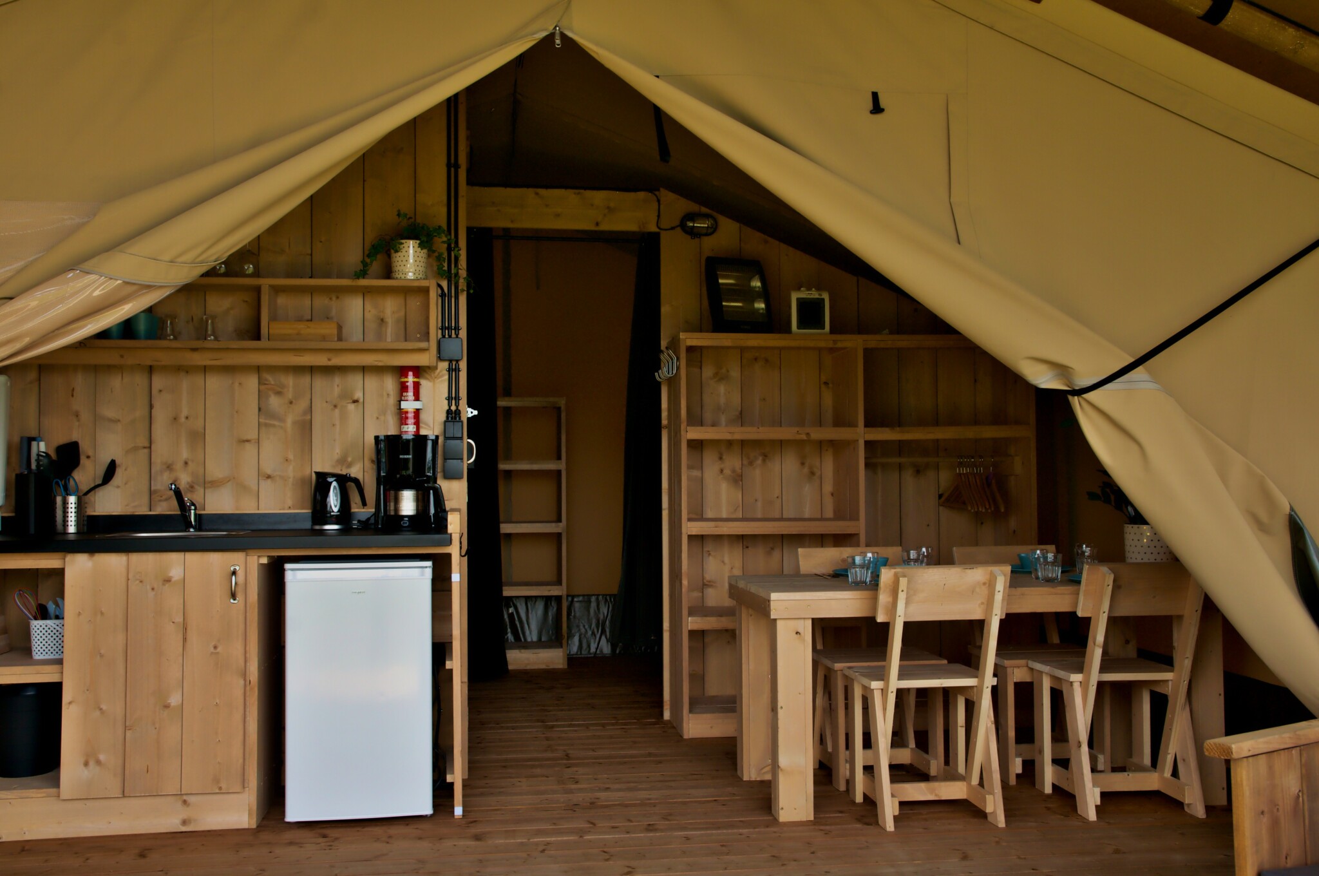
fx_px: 1317
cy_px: 438
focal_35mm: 36
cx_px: 660
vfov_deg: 36.8
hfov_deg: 53.2
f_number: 8
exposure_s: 1/80
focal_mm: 24
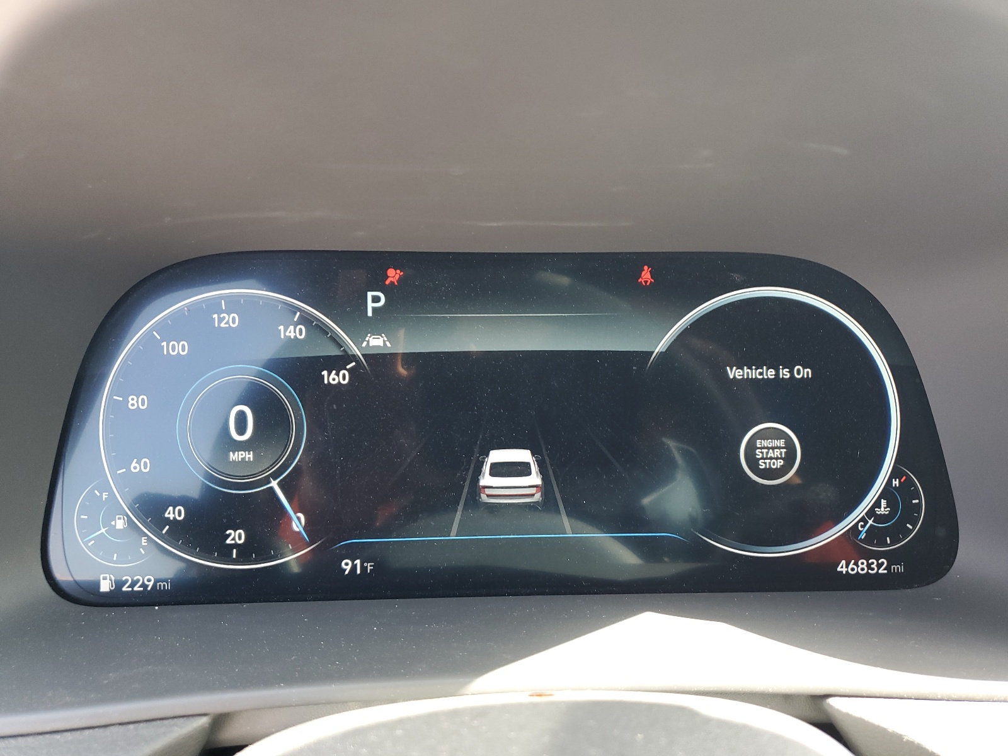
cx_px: 504
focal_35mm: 26
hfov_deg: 67.3
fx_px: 757
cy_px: 378
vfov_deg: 53.1
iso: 60
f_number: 1.5
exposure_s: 1/60.2
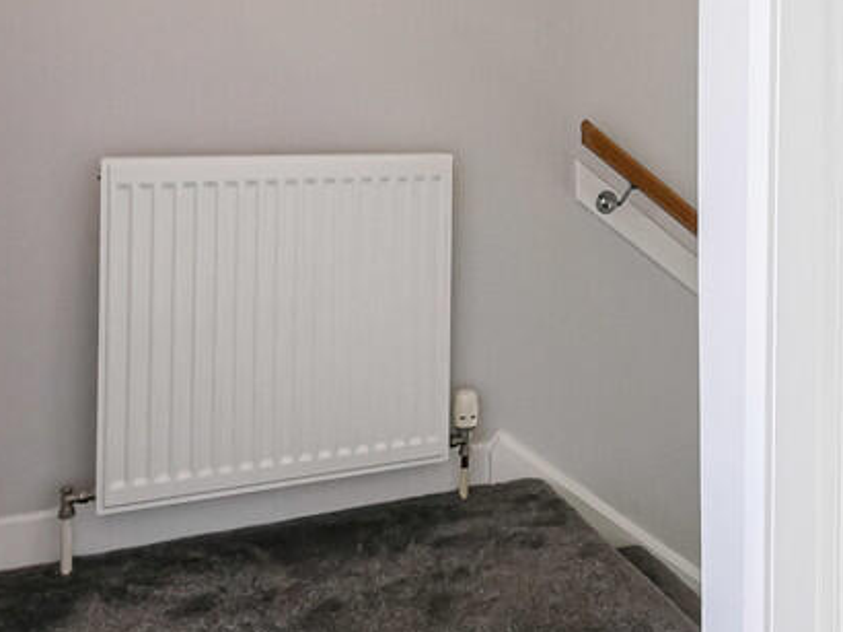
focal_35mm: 40
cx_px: 697
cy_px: 99
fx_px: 974
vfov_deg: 34.5
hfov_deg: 44.1
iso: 1250
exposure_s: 1/60
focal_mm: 8
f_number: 4
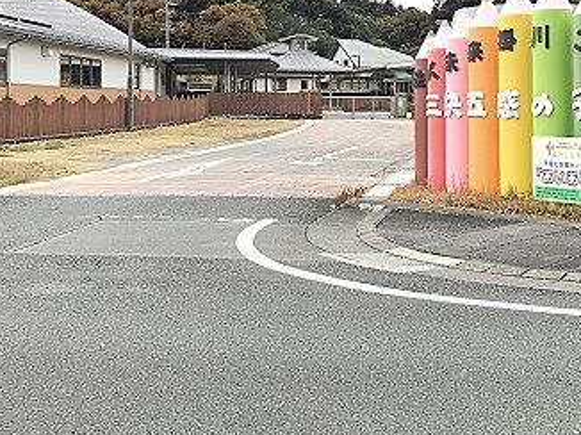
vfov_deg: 26.1
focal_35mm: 55
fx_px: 922
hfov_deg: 34.9
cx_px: 335
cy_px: 91
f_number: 1.8
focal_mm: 3.99
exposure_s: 1/742
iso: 20
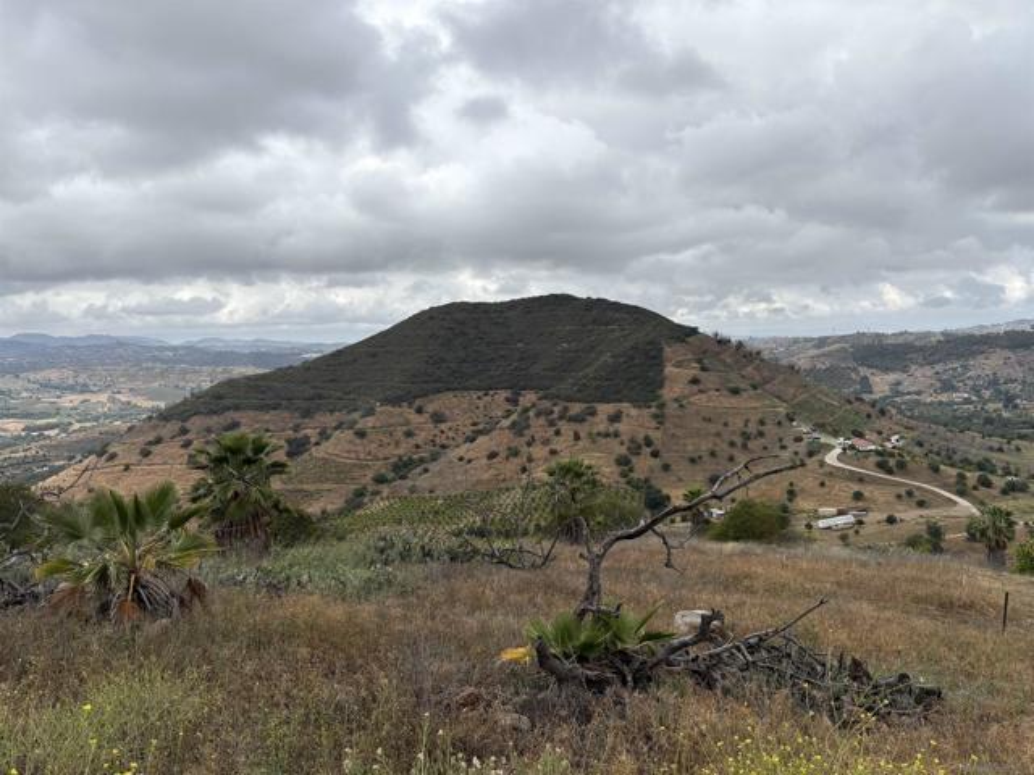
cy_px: 388
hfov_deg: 67.3
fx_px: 777
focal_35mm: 26
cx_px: 517
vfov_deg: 53.1
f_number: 1.6
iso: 50
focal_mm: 5.96
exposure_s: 1/2538
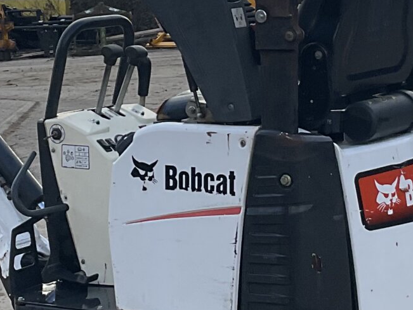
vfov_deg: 13.0
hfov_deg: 17.3
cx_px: 218
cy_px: 96
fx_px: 1360
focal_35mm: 114
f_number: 1.8
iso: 16
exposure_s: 1/912
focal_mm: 3
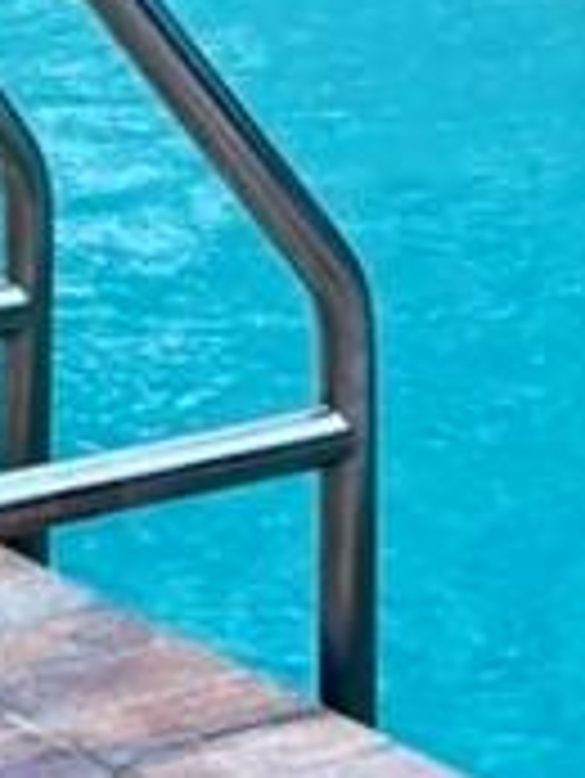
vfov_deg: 7.4
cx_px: 758
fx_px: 5401
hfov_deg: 6.2
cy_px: -1468
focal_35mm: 240
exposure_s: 1/60
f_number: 1.6
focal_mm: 5.96
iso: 100
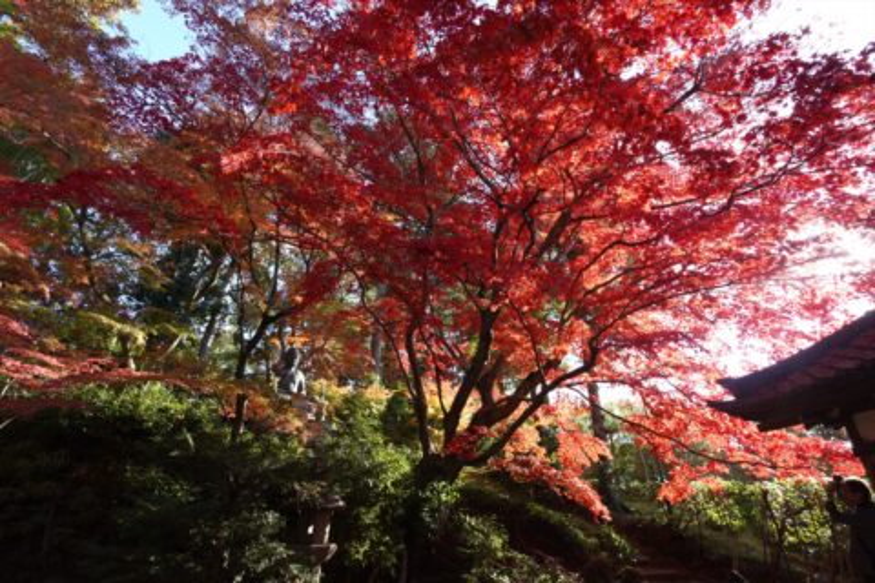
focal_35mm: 18
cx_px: 438
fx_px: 437
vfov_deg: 67.4
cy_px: 292
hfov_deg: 90.0
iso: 160
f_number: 4
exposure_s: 1/160
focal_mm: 6.9
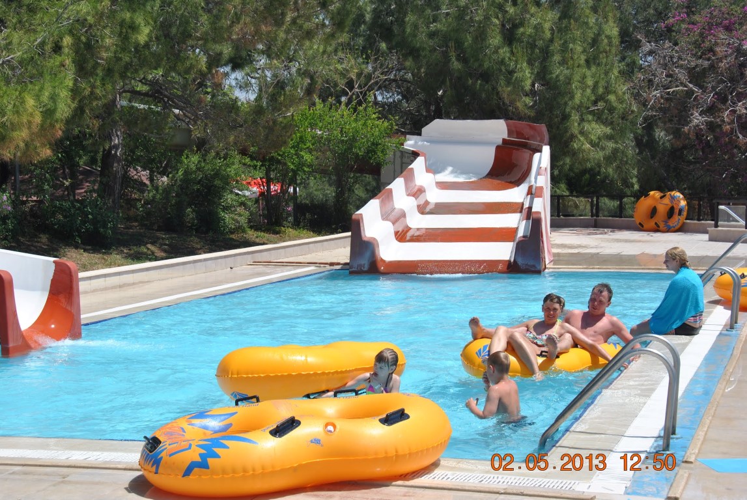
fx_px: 1309
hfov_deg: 31.9
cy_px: 250
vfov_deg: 21.6
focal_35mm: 63
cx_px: 374
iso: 100
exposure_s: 1/320
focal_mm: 42
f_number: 9
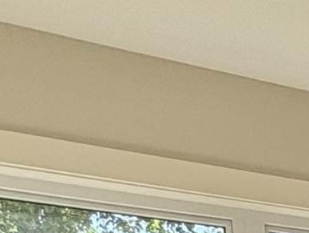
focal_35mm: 111
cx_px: 715
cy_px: 642
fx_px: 992
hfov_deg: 13.5
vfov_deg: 10.5
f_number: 2.2
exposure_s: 1/700
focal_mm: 2.22
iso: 64
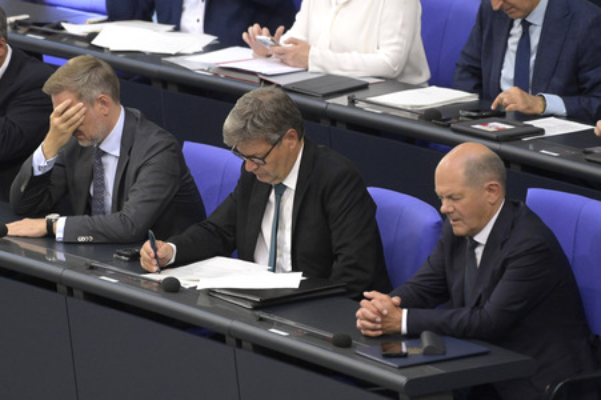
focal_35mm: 340
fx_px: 5672
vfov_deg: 4.0
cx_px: 300
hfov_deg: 6.1
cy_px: 200
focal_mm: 340
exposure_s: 1/640
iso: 8000
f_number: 5.6
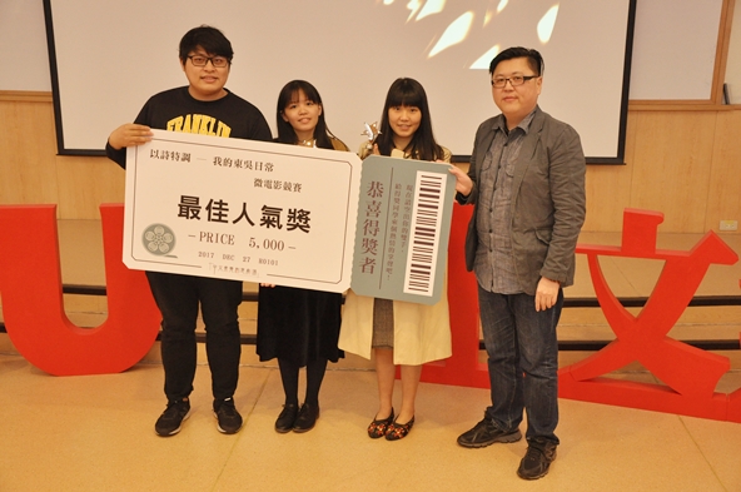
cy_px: 246
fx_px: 925
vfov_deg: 29.8
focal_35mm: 45
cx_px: 370
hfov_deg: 43.7
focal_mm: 30
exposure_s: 1/60
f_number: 4.5
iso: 1250
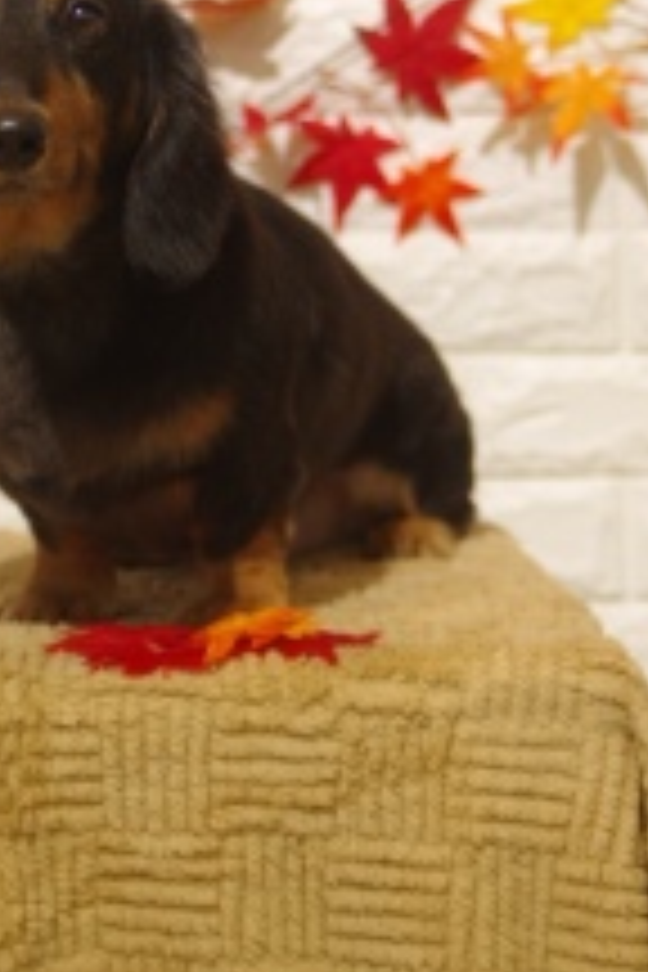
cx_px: 176
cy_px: 212
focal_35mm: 139
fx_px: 3753
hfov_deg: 9.9
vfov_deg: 14.7
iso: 320
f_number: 2.8
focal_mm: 50
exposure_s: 1/125
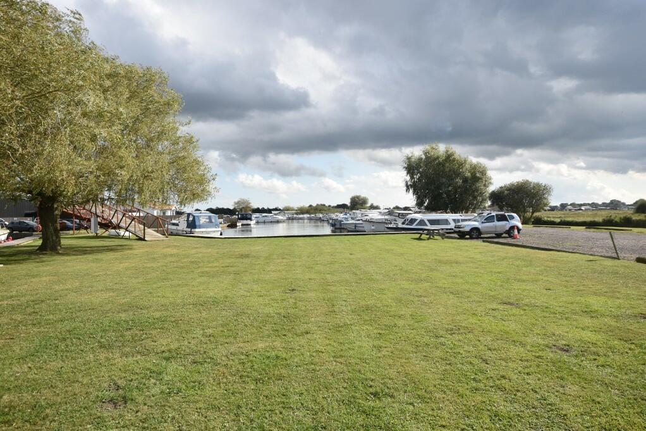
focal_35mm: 21
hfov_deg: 81.2
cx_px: 323
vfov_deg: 59.5
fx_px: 377
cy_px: 216
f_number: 9
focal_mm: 14
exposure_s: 1/320
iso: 200
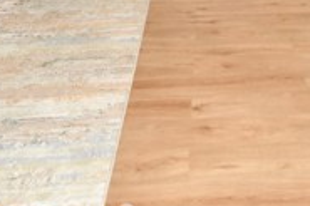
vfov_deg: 21.3
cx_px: 245
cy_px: -115
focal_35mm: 52
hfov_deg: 37.0
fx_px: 447
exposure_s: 1/60
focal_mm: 10
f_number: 4
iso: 220
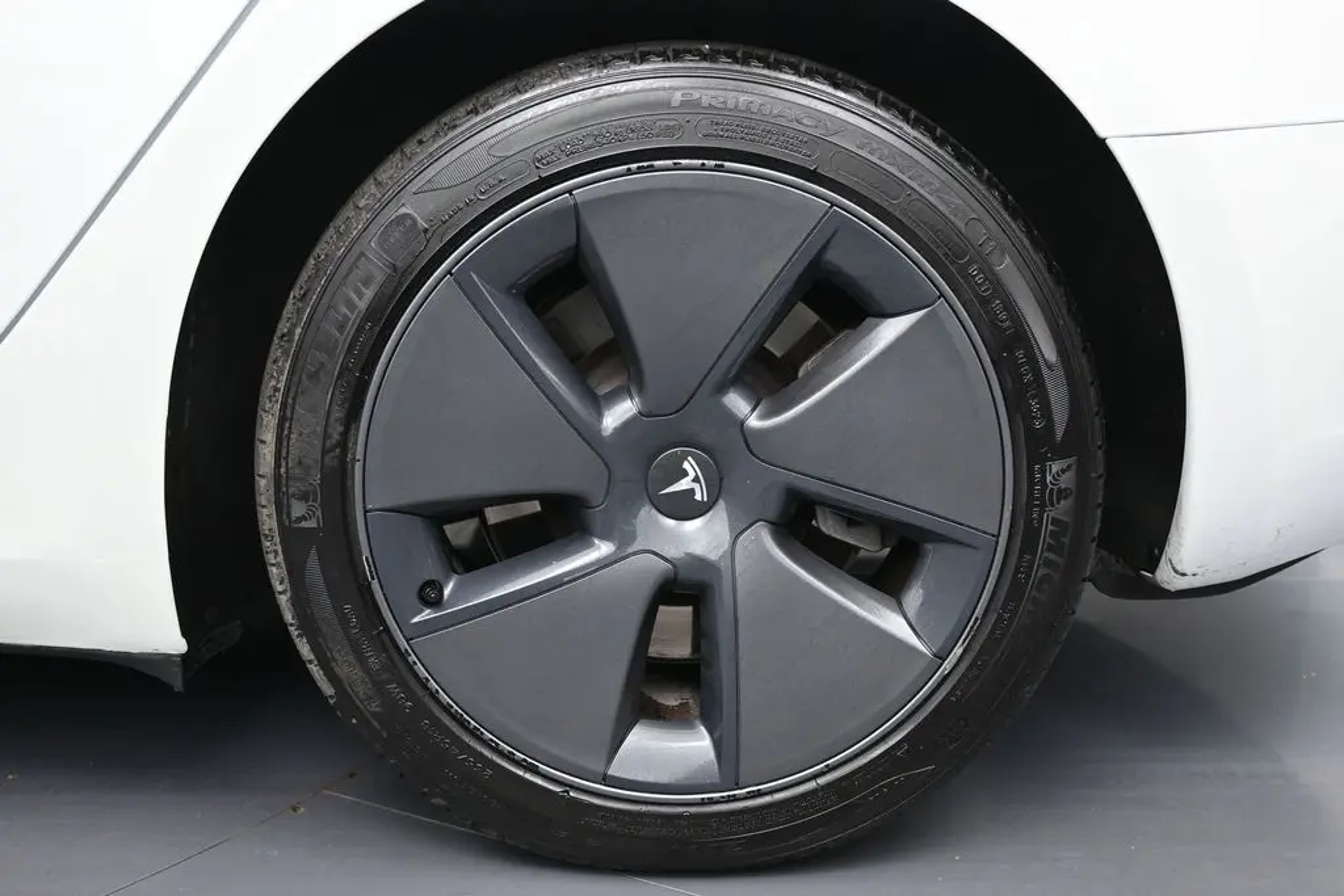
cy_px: 448
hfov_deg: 49.5
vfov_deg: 34.2
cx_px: 672
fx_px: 1456
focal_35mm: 39
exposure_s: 1/125
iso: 720
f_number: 4.5
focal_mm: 26
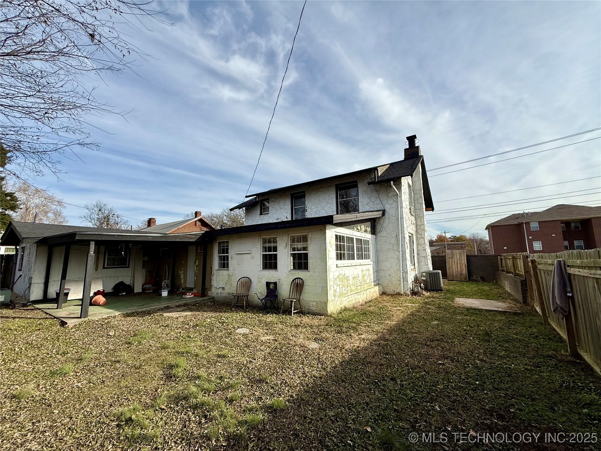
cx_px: 300
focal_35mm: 14
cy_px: 226
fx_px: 243
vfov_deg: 85.7
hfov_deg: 102.1
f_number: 2.2
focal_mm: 2.22
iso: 50
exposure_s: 1/2506
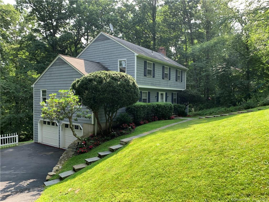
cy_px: 101
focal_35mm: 26
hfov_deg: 67.3
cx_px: 134
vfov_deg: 53.1
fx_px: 202
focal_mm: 4.25
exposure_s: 1/412
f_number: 1.8
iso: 25
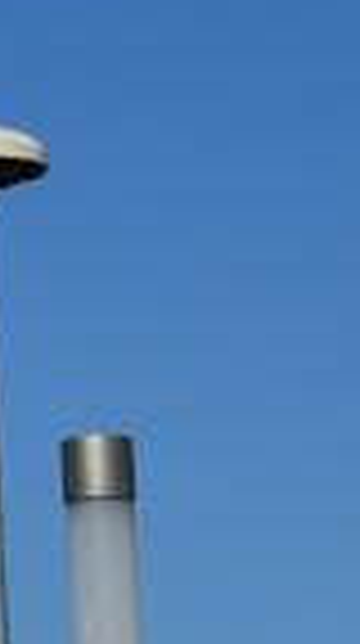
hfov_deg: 4.0
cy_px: 522
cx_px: -1449
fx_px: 4567
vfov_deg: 8.0
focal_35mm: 268
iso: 100
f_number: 9
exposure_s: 1/500
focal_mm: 28
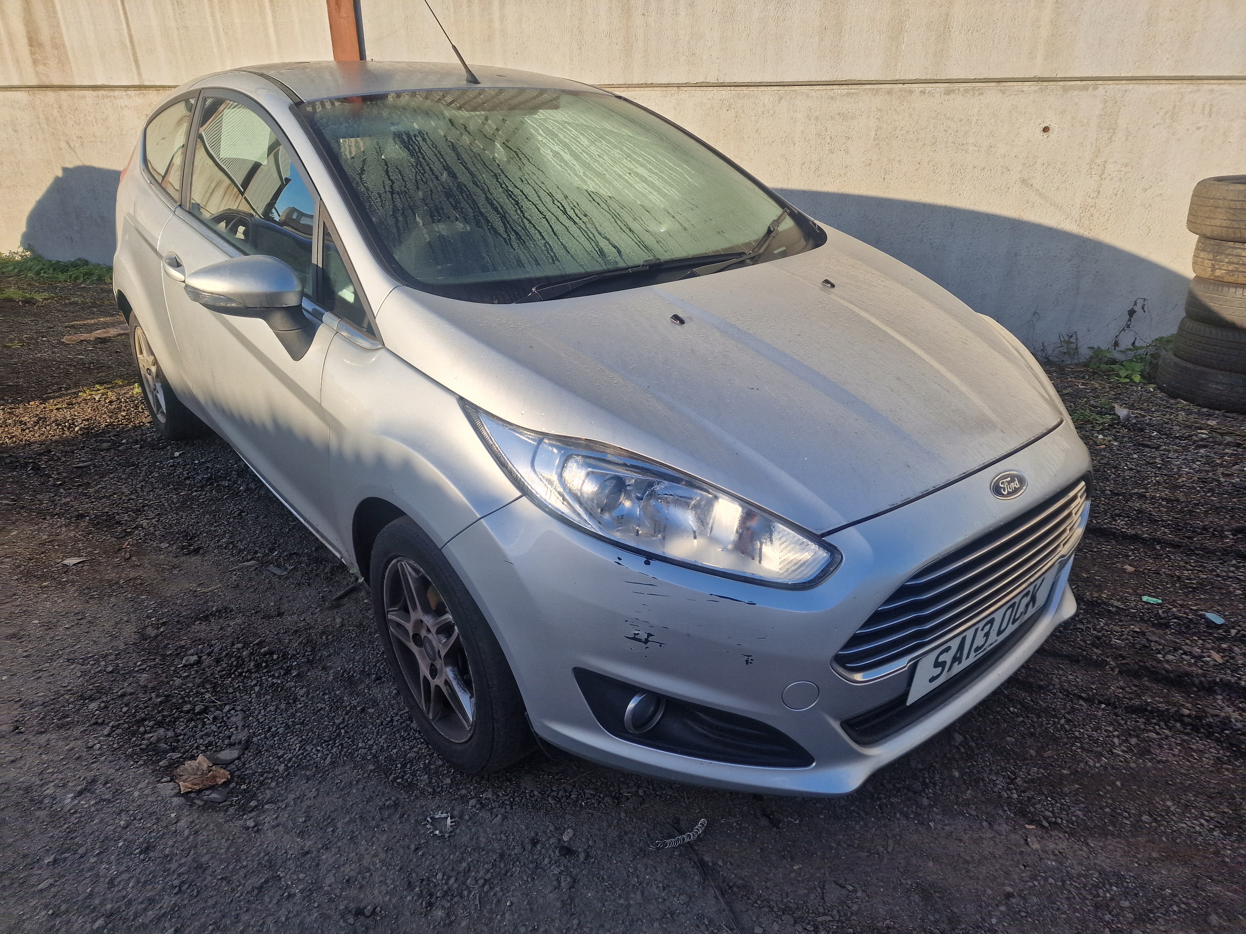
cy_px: 467
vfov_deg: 58.9
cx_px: 623
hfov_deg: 73.9
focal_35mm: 23
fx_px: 828
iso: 50
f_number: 1.8
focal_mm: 6.4
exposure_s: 1/602
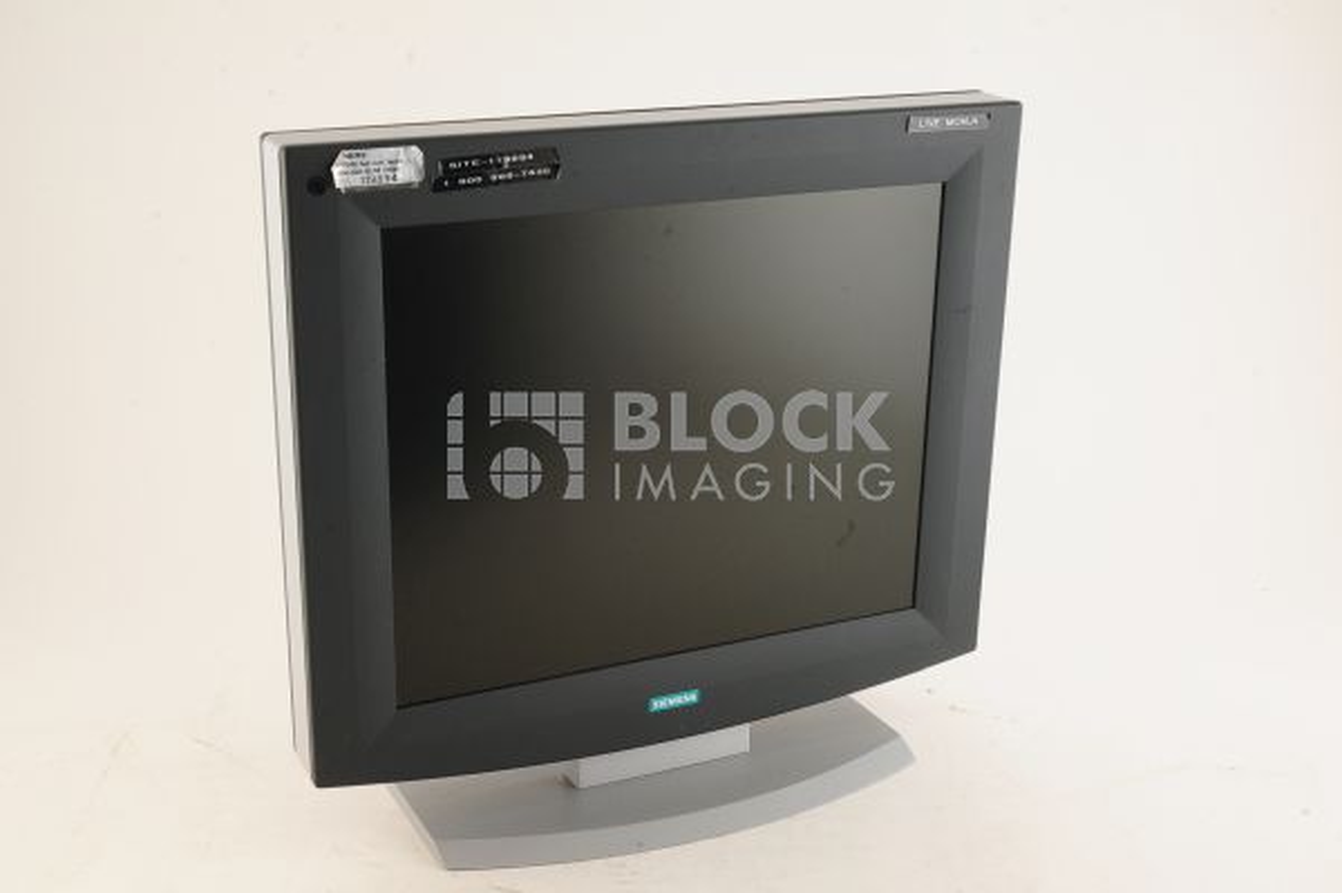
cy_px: 446
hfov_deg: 39.6
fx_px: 1862
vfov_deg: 26.9
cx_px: 671
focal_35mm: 50
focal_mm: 50
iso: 1600
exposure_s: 1/125
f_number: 11
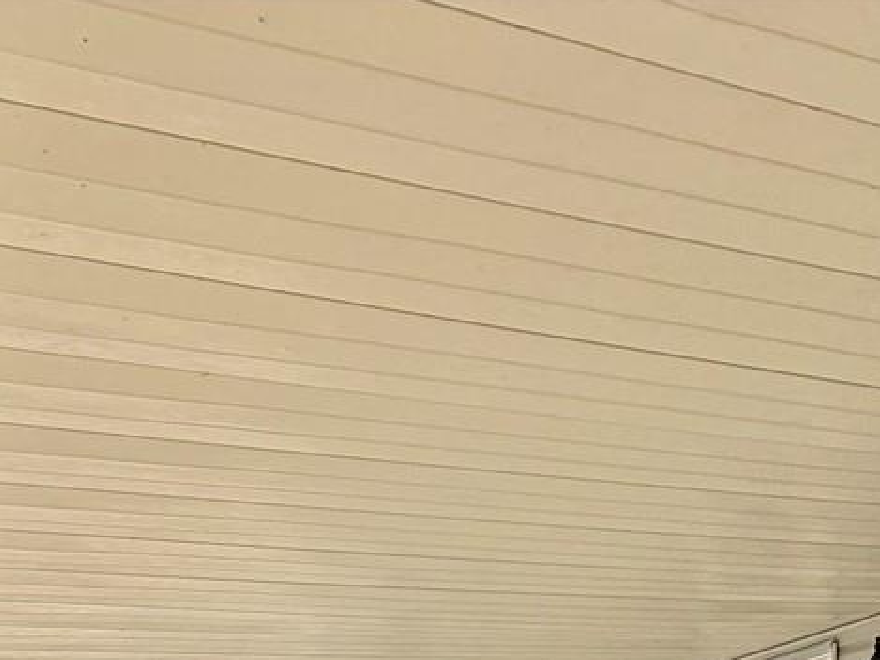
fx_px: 1220
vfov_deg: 21.8
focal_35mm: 48
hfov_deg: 39.6
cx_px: 405
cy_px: 1126
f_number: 2.2
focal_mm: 2.22
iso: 40
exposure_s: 1/701
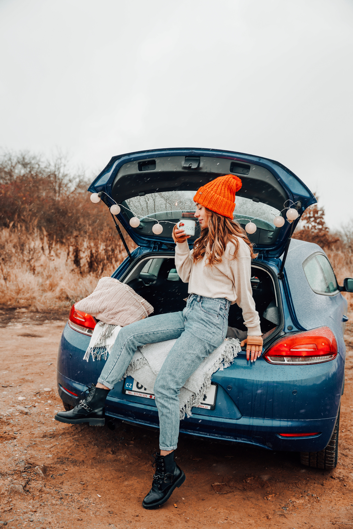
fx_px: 520
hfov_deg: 37.5
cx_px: 176
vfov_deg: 53.9
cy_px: 264
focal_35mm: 35
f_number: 2.8
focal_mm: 35.4
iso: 100
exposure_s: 1/160
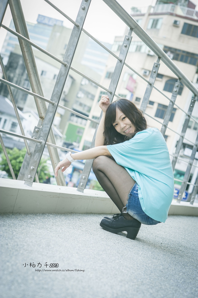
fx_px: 702
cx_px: 99
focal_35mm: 85
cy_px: 149
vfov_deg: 23.9
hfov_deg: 16.1
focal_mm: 85
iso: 250
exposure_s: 1/40
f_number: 5.6
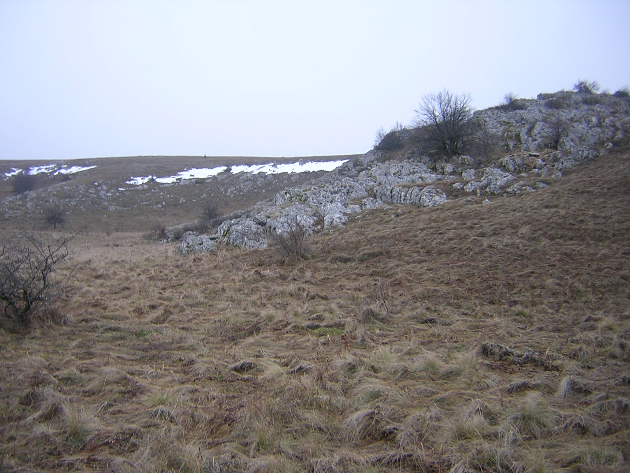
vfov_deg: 39.7
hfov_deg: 51.4
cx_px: 315
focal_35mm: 36
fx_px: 655
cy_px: 236
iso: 100
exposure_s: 1/62.8
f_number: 2.6
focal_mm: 4.7
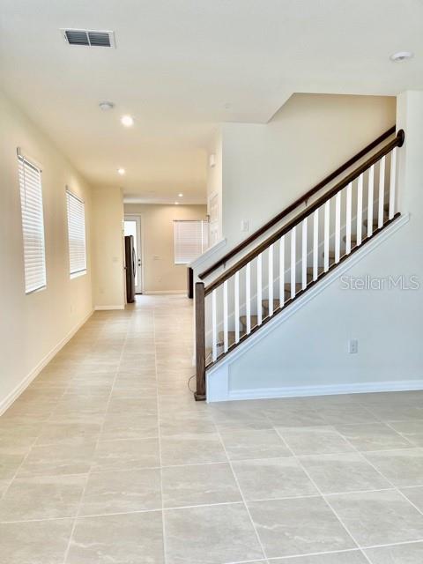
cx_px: 212
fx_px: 424
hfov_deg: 53.1
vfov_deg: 67.3
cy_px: 282
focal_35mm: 26
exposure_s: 1/120
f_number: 1.6
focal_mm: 5.1
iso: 100
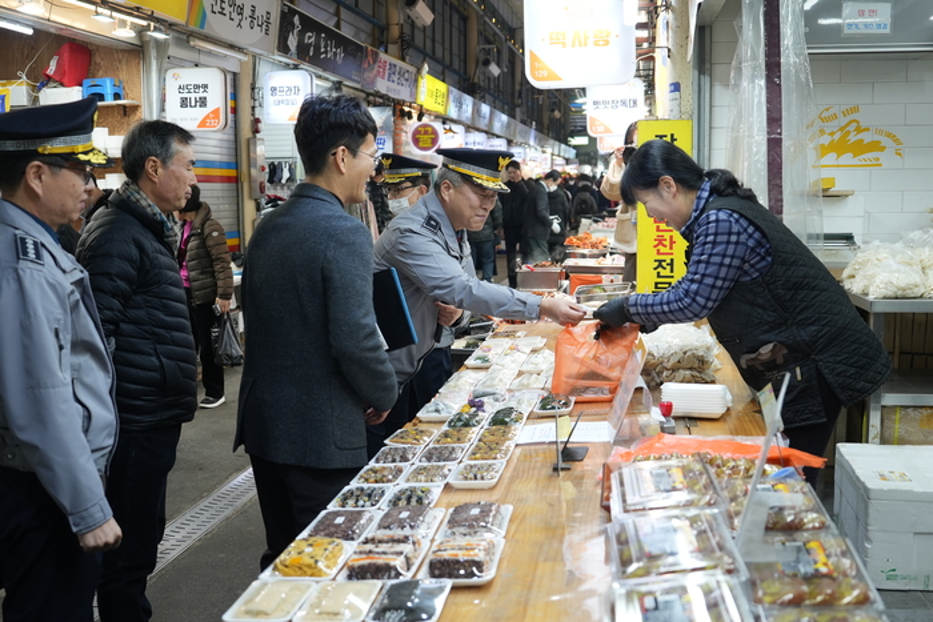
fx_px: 933
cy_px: 311
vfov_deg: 36.9
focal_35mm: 36
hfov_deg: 53.1
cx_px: 466
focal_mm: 24
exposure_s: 1/114
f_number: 2.8
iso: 250
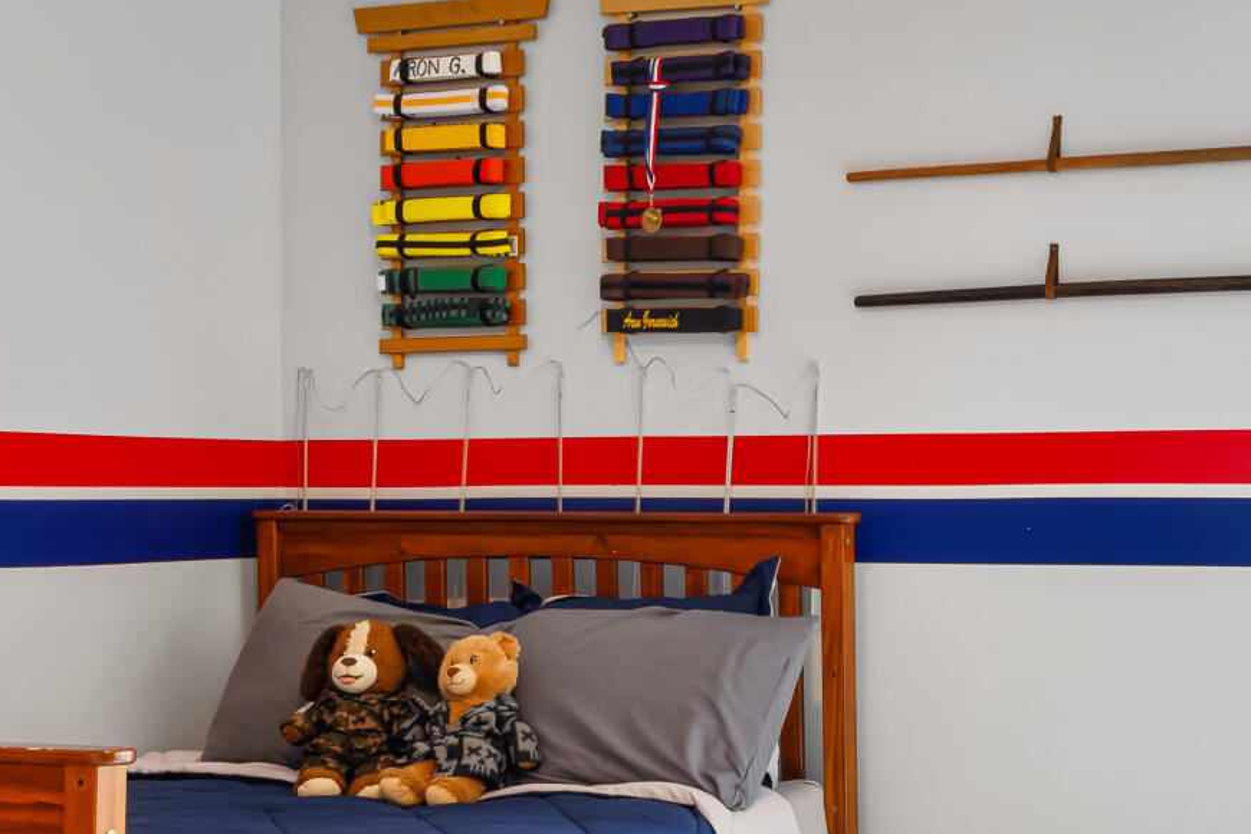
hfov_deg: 28.5
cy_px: 505
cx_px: 1040
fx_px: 2398
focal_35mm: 69
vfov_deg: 19.7
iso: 100
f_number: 9
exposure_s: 2
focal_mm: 20
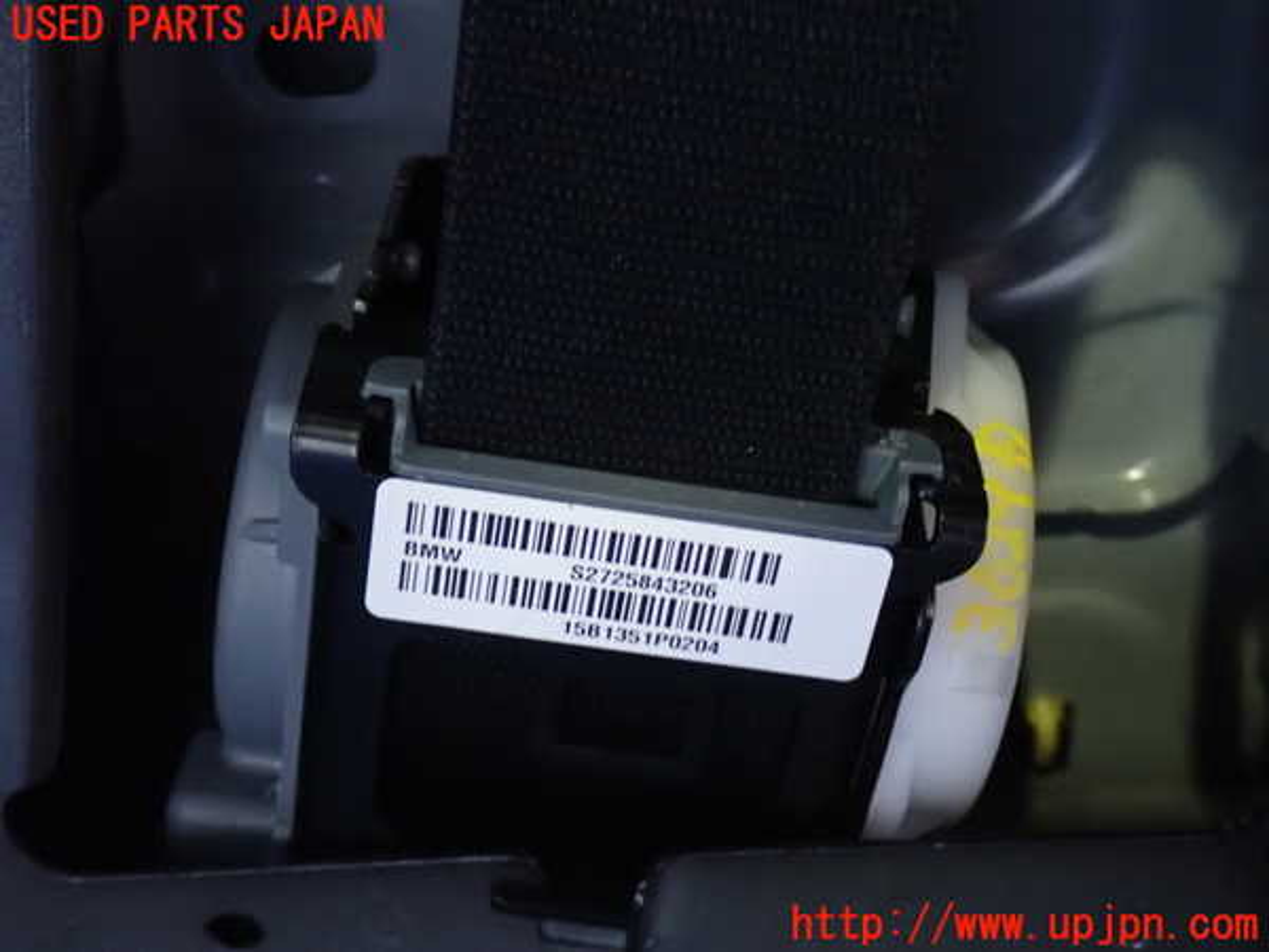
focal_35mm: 50
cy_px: 476
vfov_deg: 29.1
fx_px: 1833
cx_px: 634
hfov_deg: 38.2
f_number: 3.2
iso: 1600
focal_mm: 9.01
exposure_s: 1/13
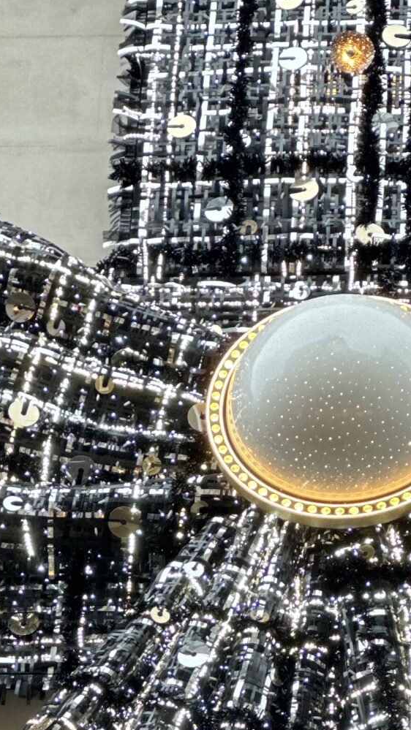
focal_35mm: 215
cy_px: 782
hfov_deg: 5.6
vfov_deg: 9.9
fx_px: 4165
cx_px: 388
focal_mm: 9
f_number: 2.8
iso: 250
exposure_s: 1/100
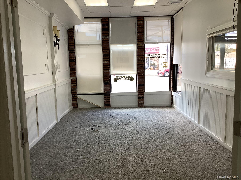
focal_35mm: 31
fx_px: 216
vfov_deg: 45.4
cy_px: 90
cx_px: 120
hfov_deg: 58.4
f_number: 2.4
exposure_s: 1/60
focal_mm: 3.3
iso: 50
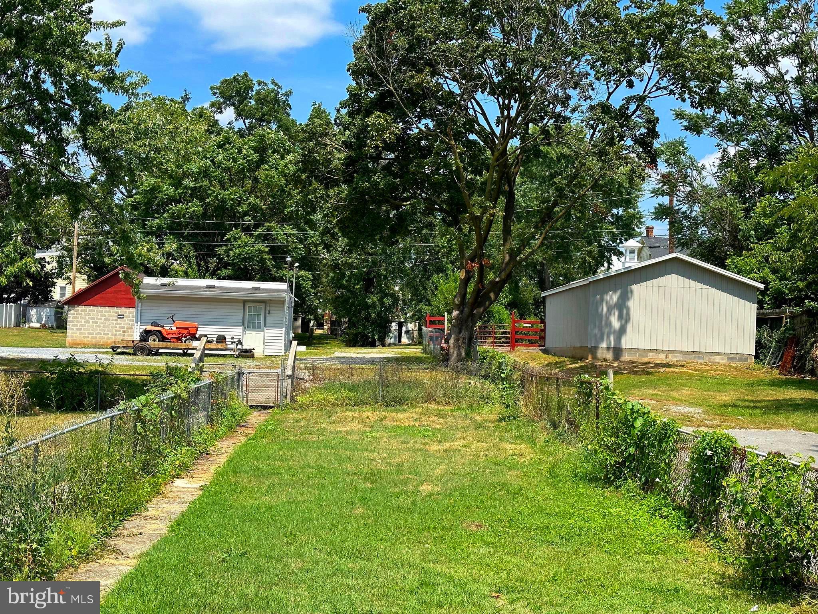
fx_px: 1134
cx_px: 409
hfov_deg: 39.7
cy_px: 307
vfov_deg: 30.3
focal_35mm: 48
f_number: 1.78
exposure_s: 1/2732
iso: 64
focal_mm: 6.86
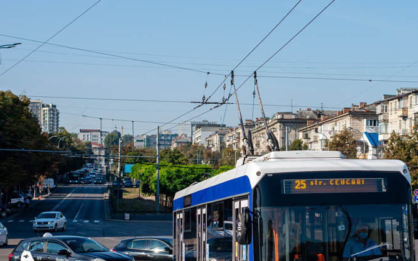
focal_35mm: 91
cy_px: 182
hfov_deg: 22.6
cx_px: 316
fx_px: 1037
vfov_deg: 14.3
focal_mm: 50
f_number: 4.5
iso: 125
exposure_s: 1/800
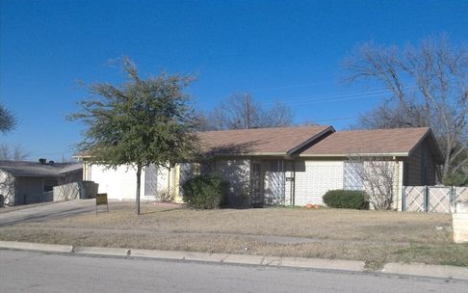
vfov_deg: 35.2
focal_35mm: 36
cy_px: 175
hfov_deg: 54.0
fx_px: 459
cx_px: 240
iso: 80
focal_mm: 5.9
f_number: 8
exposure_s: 1/160
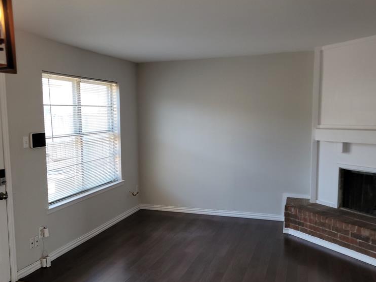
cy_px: 168
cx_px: 162
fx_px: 391
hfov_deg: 51.2
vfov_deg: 39.5
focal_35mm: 36
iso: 80
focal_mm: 5.4
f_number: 1.8
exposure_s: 1/120
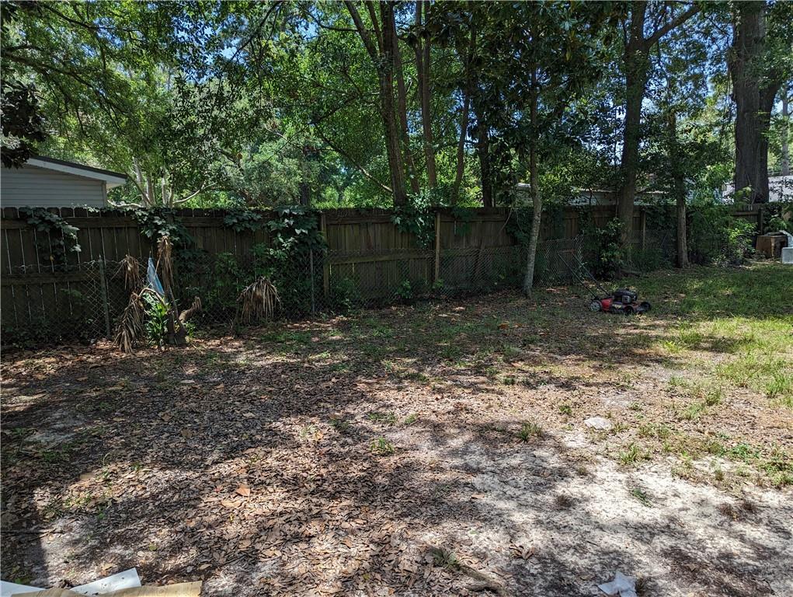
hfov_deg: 71.5
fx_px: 550
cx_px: 396
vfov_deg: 56.9
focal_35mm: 24
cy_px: 298
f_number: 1.85
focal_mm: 6.81
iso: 44
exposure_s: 1/1011
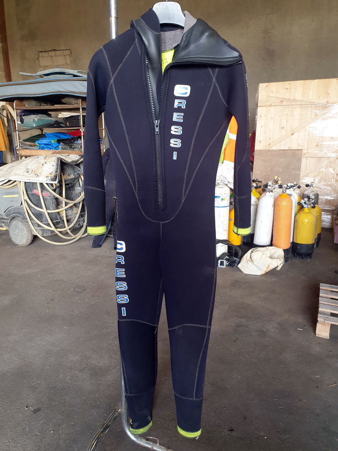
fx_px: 338
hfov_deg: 53.1
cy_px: 226
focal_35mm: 26
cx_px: 169
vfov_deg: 67.3
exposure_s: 1/50
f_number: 2.4
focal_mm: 4.3
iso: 100
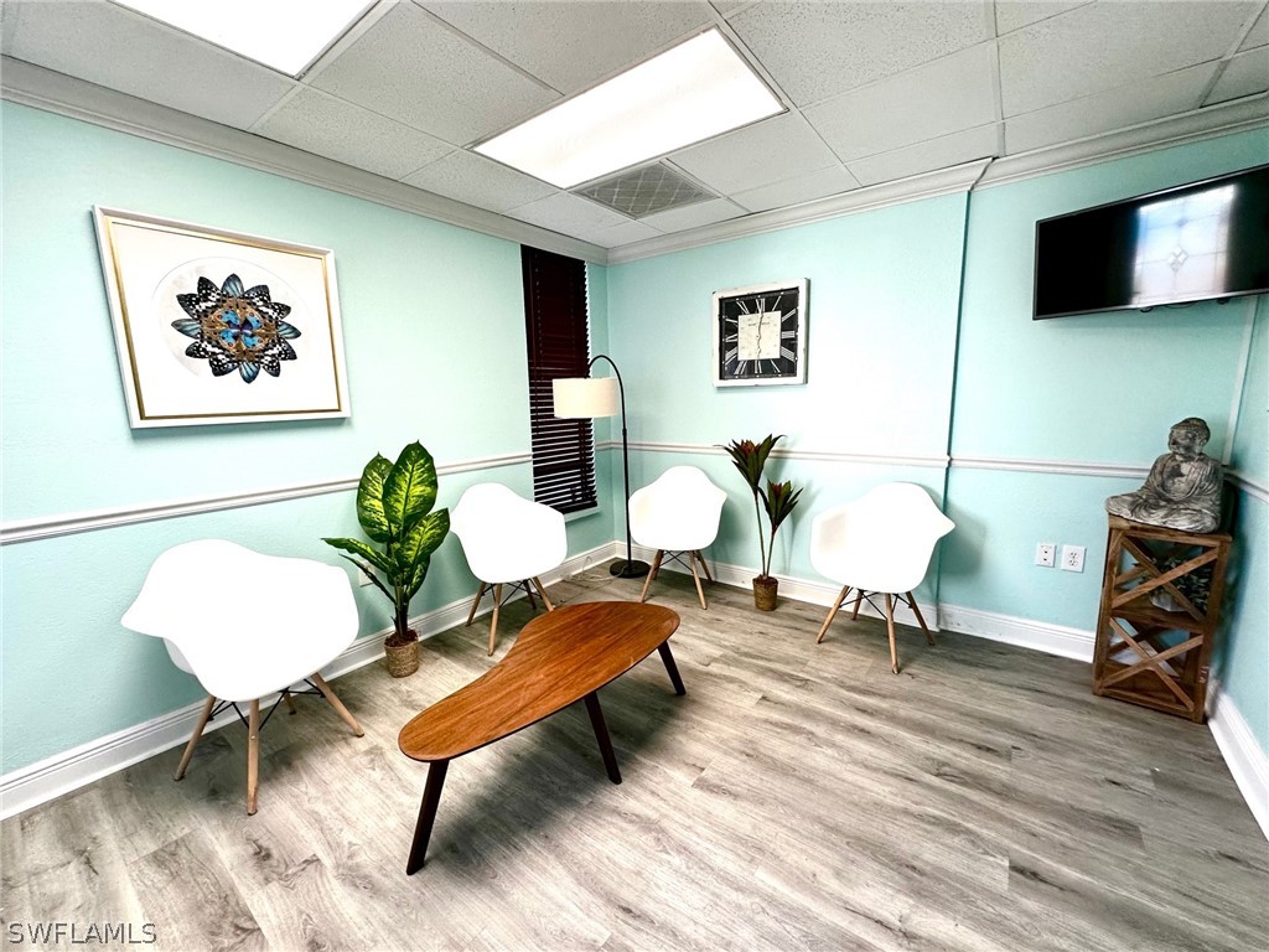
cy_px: 476
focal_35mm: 14
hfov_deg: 102.1
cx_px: 634
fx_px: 513
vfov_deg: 85.7
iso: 160
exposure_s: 1/120
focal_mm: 2.22
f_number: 2.2
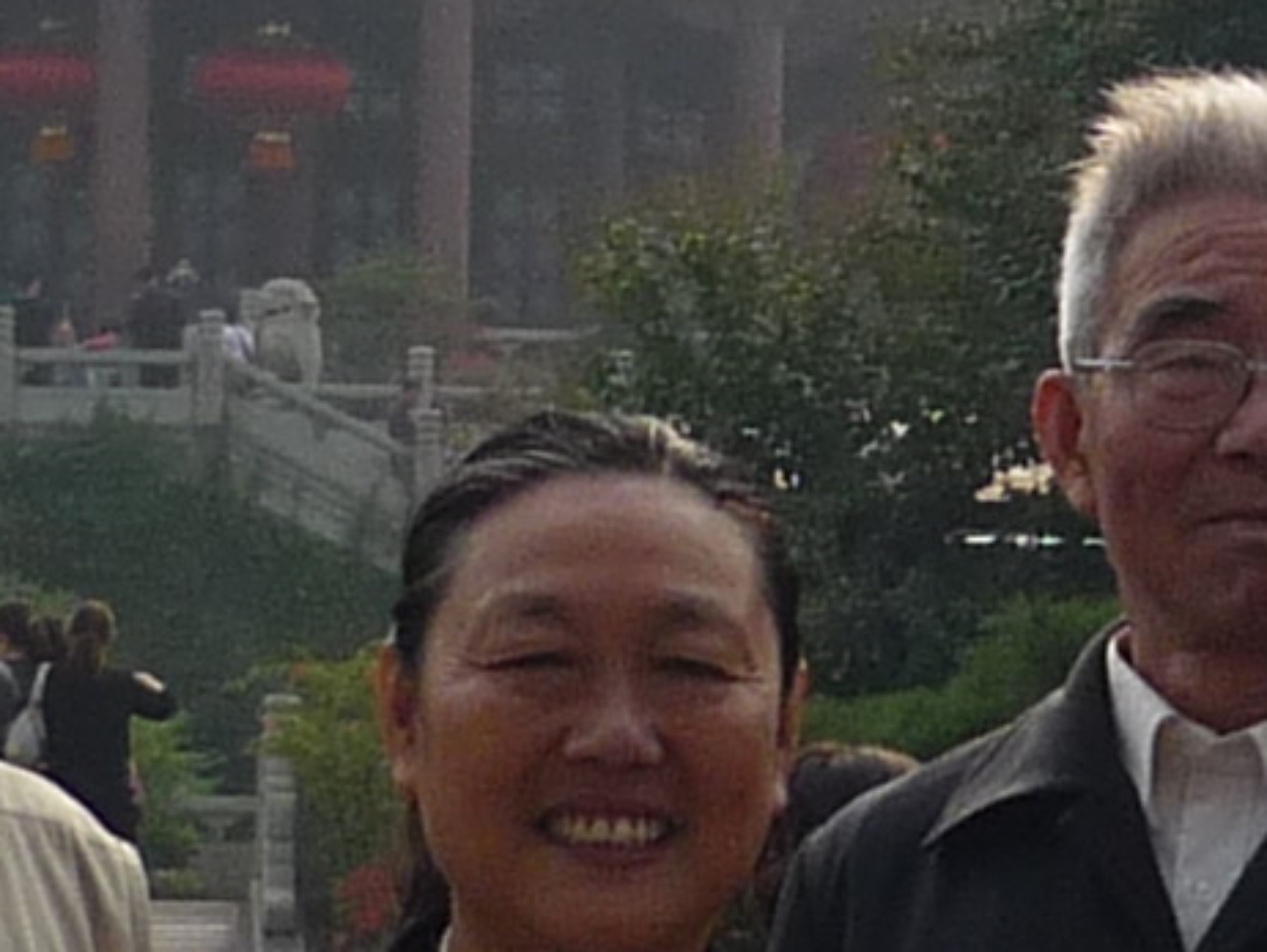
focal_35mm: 233
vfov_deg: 6.3
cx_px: 1017
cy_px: -159
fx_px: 8533
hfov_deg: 8.5
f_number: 8
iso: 100
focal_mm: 5.5
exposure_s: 1/160
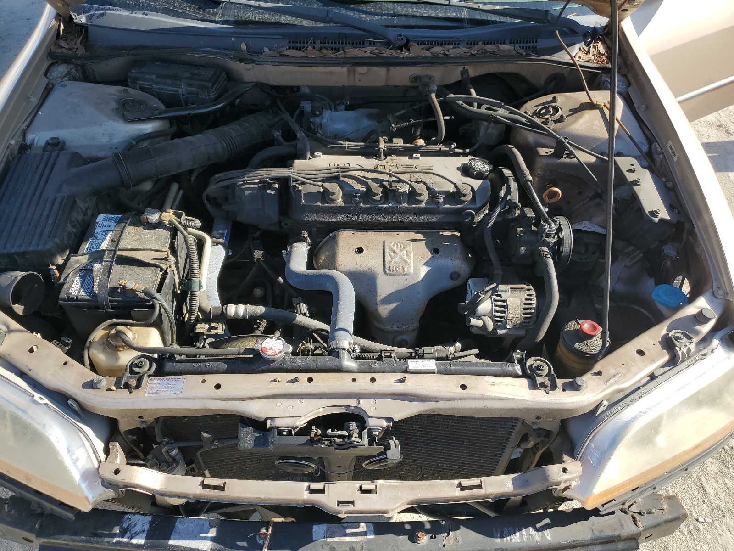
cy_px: 276
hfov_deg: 67.3
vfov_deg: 53.1
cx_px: 367
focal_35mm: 26
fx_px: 551
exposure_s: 1/1250
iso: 50
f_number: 1.5
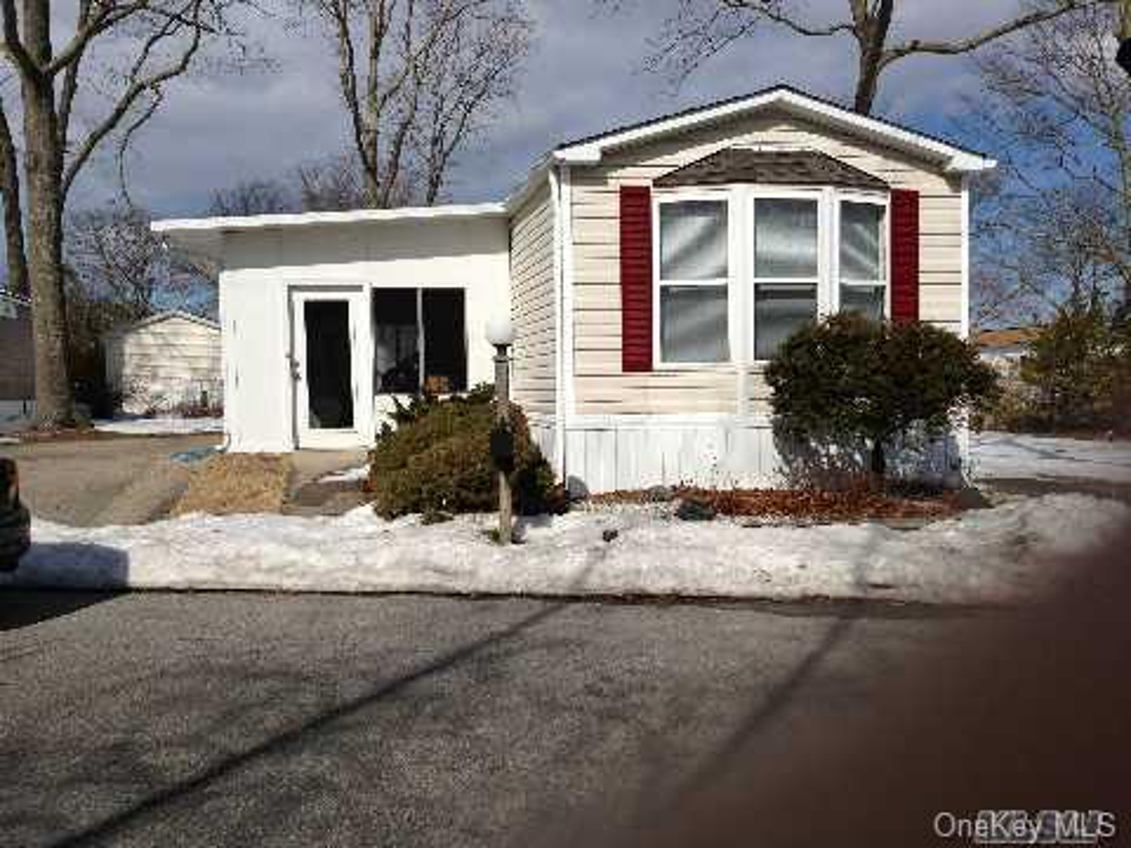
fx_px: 1078
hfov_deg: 55.4
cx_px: 566
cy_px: 424
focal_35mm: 33
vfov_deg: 42.9
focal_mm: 4.13
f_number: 2.4
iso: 50
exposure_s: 1/3876
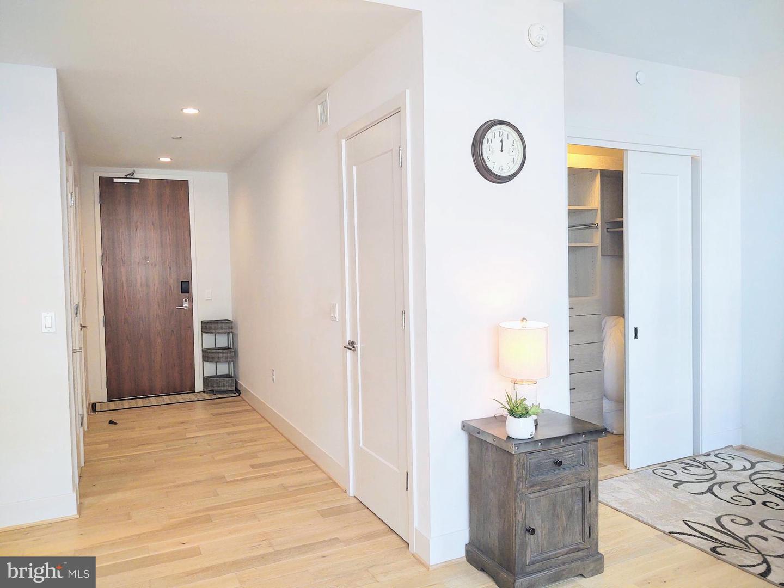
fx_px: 612
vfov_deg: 51.4
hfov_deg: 65.3
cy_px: 294
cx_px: 392
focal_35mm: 27
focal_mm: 4.75
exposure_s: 1/120
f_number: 1.7
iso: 156
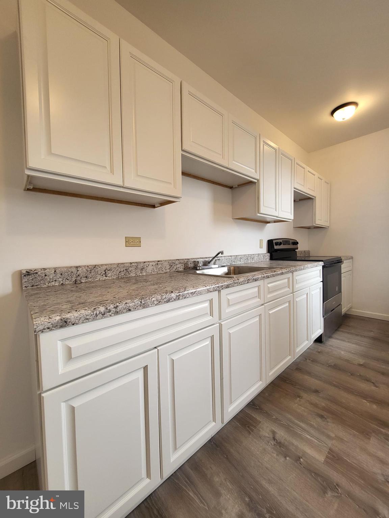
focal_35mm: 13
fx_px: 195
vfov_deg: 106.2
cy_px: 259
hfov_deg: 89.9
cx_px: 194
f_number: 2.2
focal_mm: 1.74
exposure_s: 1/60
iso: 100
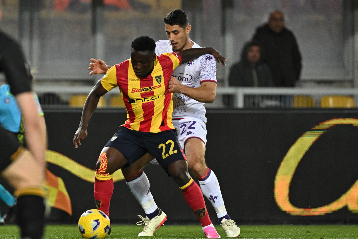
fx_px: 3977
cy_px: 120
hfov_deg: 5.2
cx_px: 179
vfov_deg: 3.4
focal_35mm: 400
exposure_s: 1/1600
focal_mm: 400
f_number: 4
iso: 5000
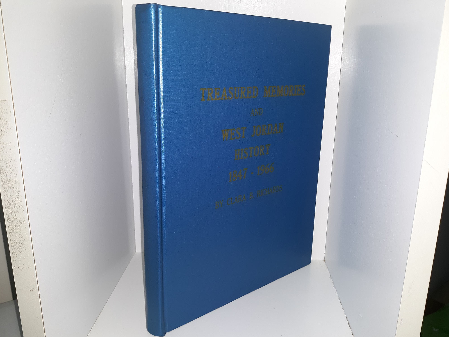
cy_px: 169
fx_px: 376
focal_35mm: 29
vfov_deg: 48.2
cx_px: 230
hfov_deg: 61.6
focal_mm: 3.7
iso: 64
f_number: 1.7
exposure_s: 1/120
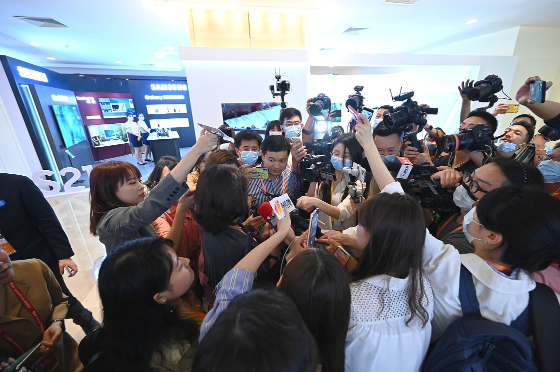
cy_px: 189
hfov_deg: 100.4
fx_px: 233
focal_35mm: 15
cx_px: 293
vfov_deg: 77.2
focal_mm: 14
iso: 3200
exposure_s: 1/200
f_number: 4
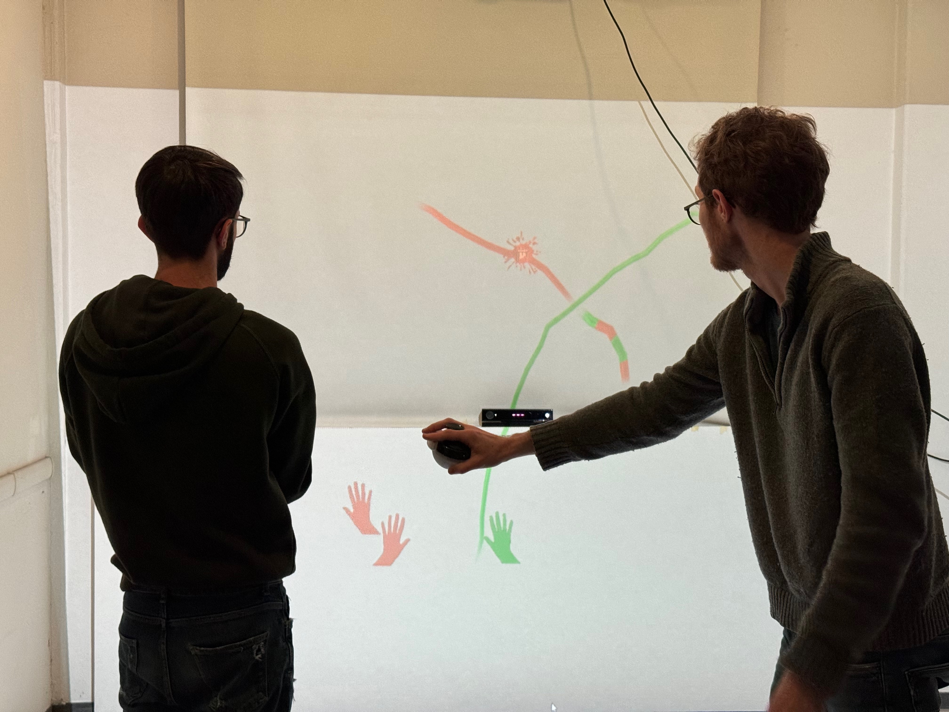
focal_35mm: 48
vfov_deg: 30.3
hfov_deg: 39.7
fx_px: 1316
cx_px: 474
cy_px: 356
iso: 500
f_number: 1.78
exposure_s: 1/40
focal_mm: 6.86
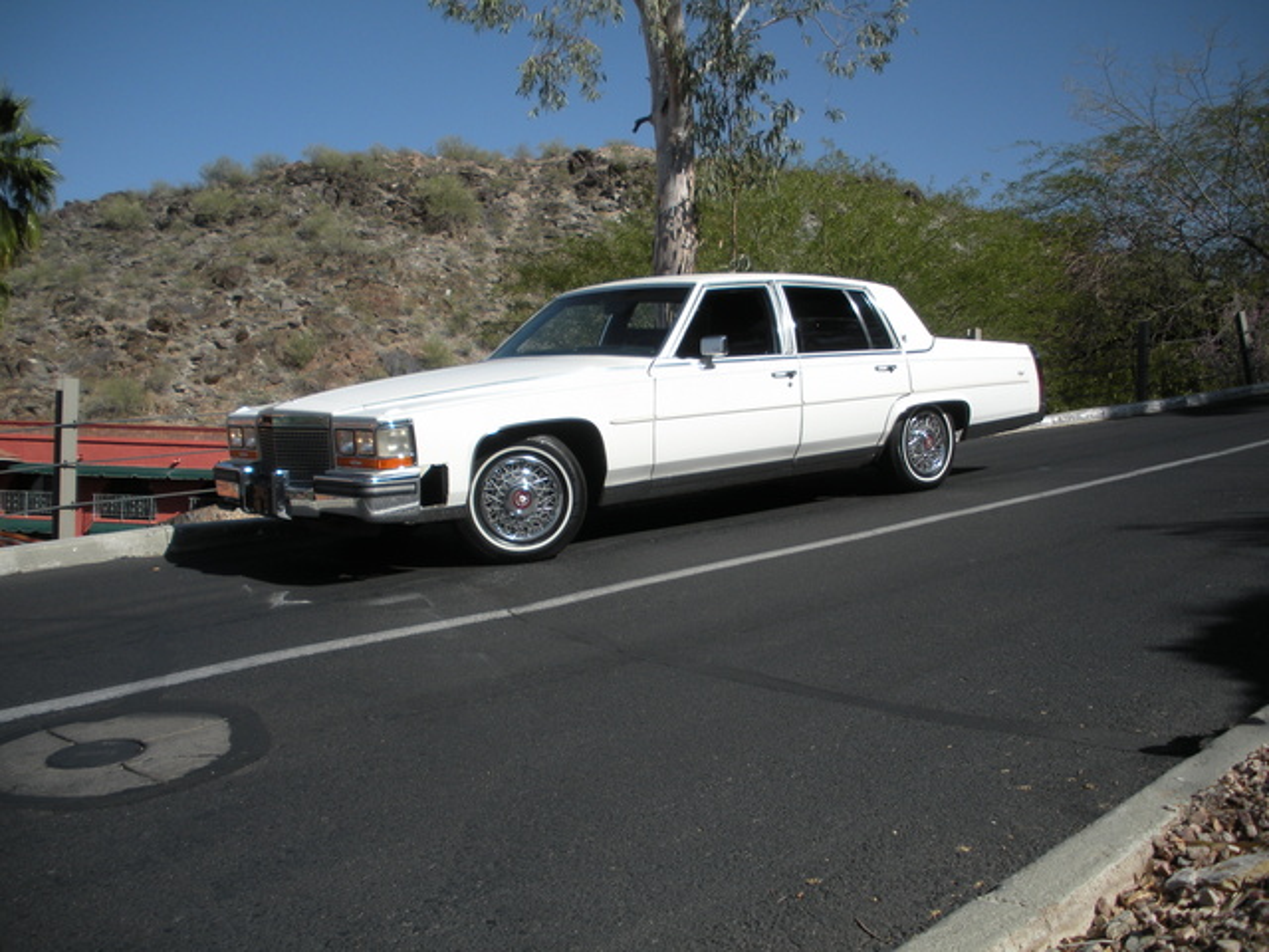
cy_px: 476
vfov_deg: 40.7
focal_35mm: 35
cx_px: 634
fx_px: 1283
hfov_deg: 52.6
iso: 64
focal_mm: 6.3
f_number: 3.5
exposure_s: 1/1010
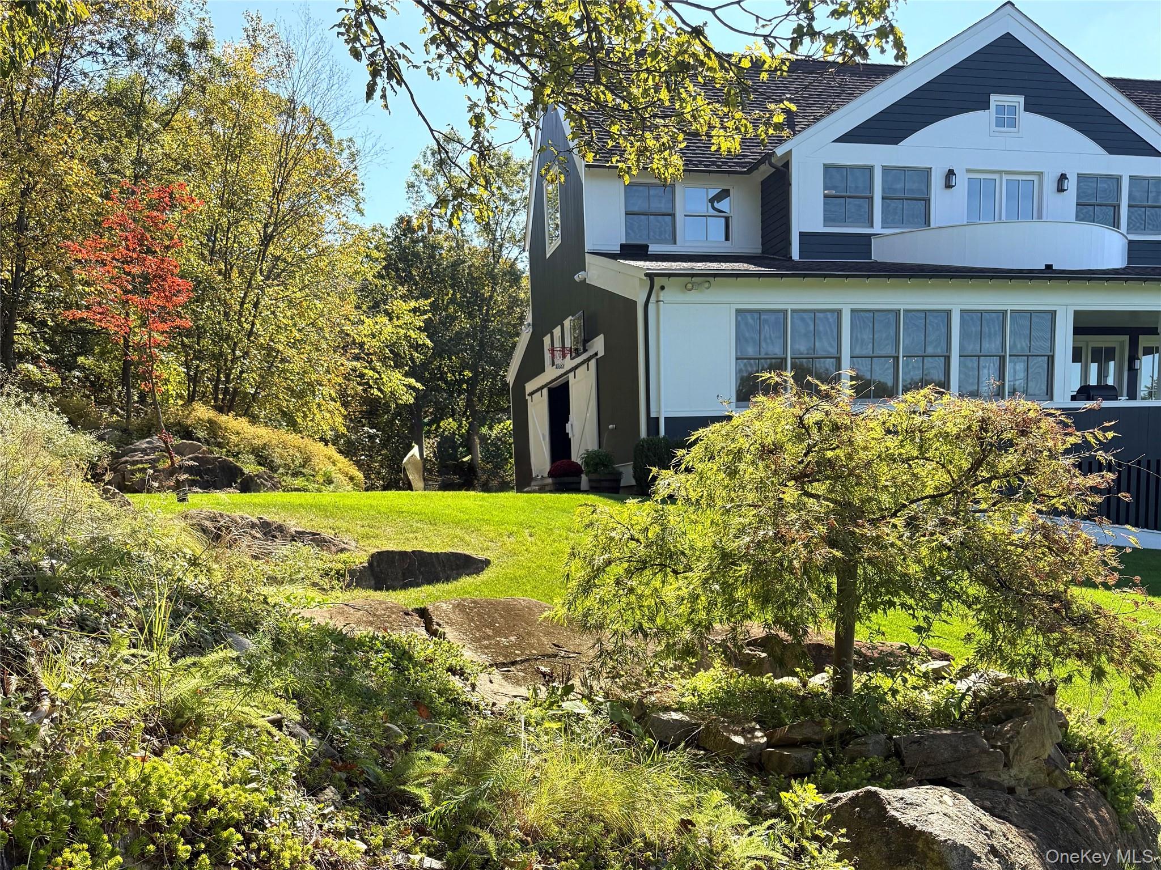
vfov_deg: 56.8
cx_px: 580
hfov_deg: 71.6
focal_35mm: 24
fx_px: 805
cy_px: 435
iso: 100
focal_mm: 6.76
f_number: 1.78
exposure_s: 1/1901
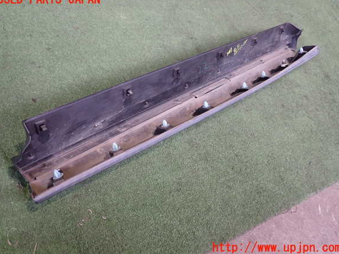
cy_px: 124
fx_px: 303
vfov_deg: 45.4
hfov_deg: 58.4
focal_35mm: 31
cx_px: 169
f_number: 2.3
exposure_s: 1/50
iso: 200
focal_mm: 5.4
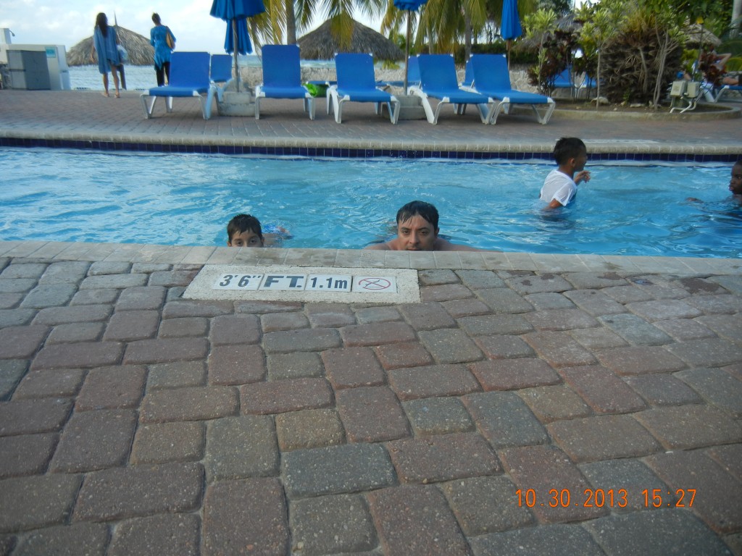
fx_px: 643
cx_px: 371
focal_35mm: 30
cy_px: 278
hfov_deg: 60.0
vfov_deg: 46.8
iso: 160
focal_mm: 5.4
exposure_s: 1/487
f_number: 3.5
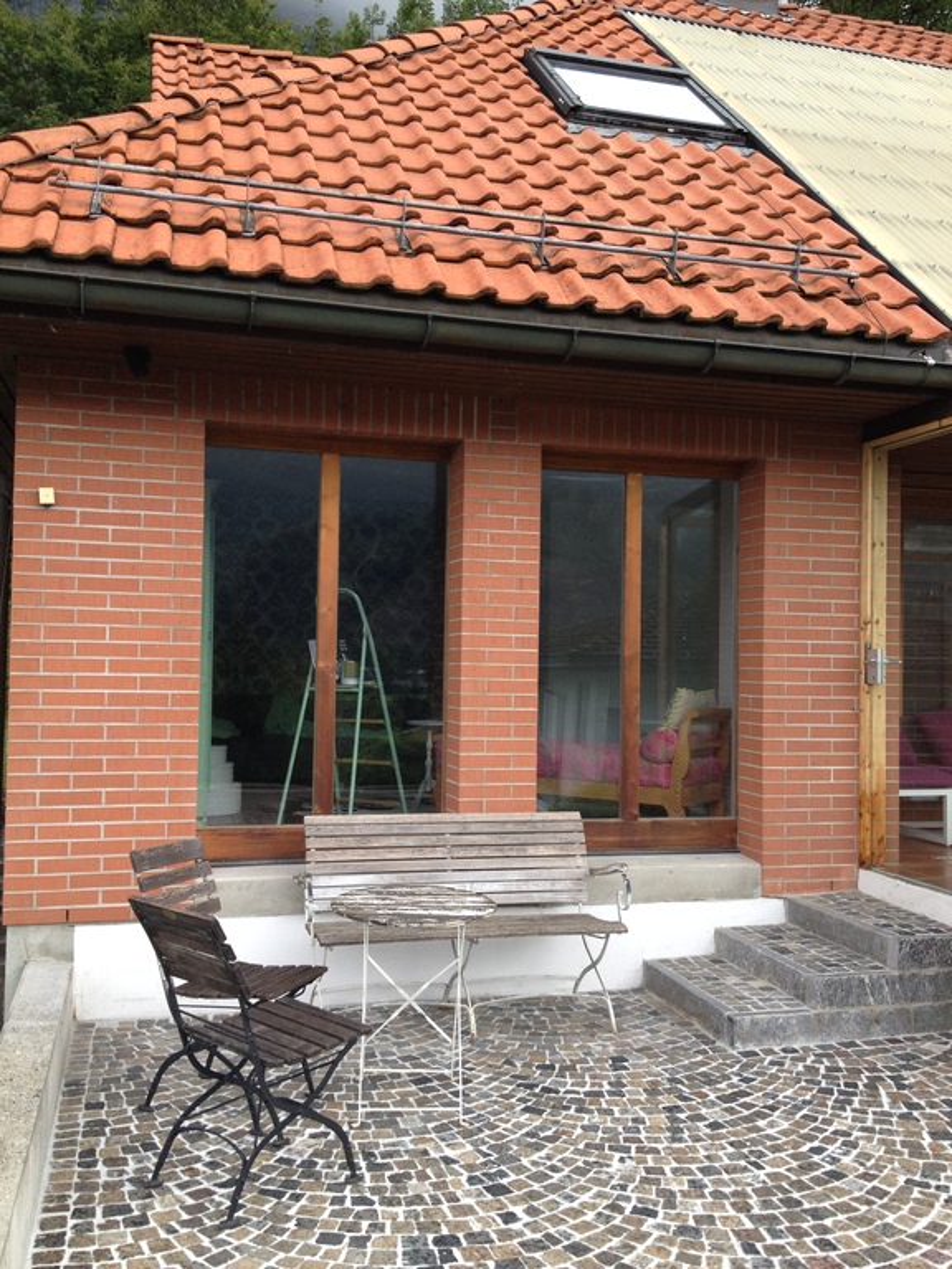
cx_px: 476
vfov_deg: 52.6
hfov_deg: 40.7
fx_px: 1283
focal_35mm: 35
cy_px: 634
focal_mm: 4.28
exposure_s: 1/120
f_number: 2.4
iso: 80
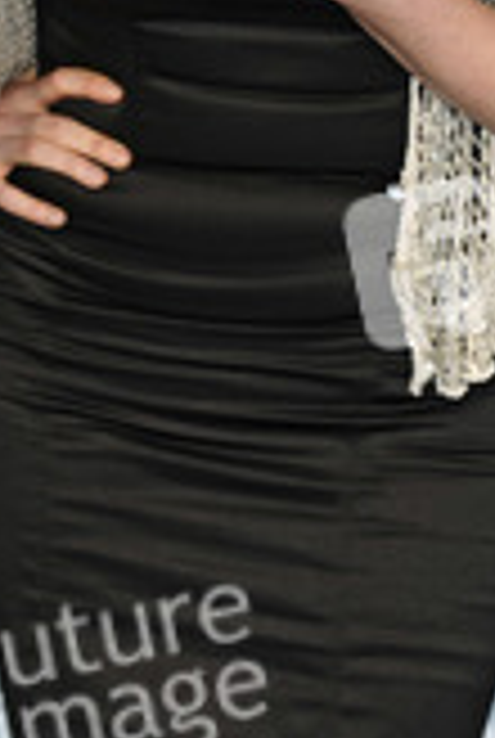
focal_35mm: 314
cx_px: 169
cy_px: 18
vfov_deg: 6.5
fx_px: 6449
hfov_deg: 4.4
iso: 320
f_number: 4.5
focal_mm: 86
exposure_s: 1/200
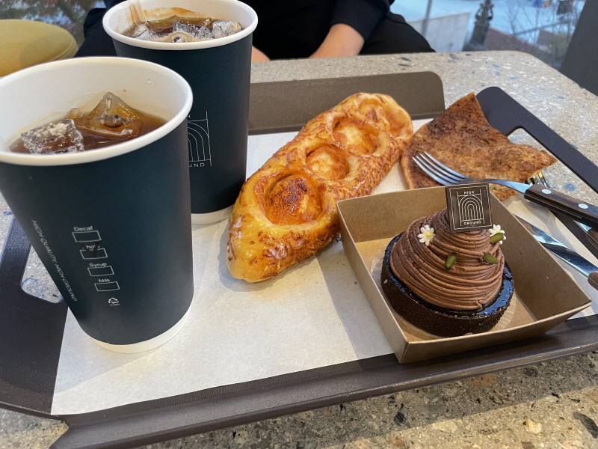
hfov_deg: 67.3
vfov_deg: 53.1
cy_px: 224
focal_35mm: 26
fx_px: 449
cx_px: 299
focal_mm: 4.2
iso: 250
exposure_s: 1/60
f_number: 1.6
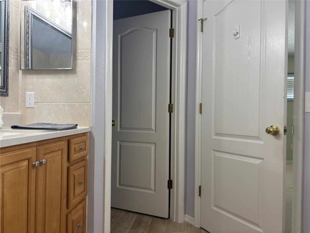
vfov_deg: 53.1
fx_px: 233
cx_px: 155
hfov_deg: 67.3
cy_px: 116
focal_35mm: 26
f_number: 1.6
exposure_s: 1/120
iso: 125
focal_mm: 5.96
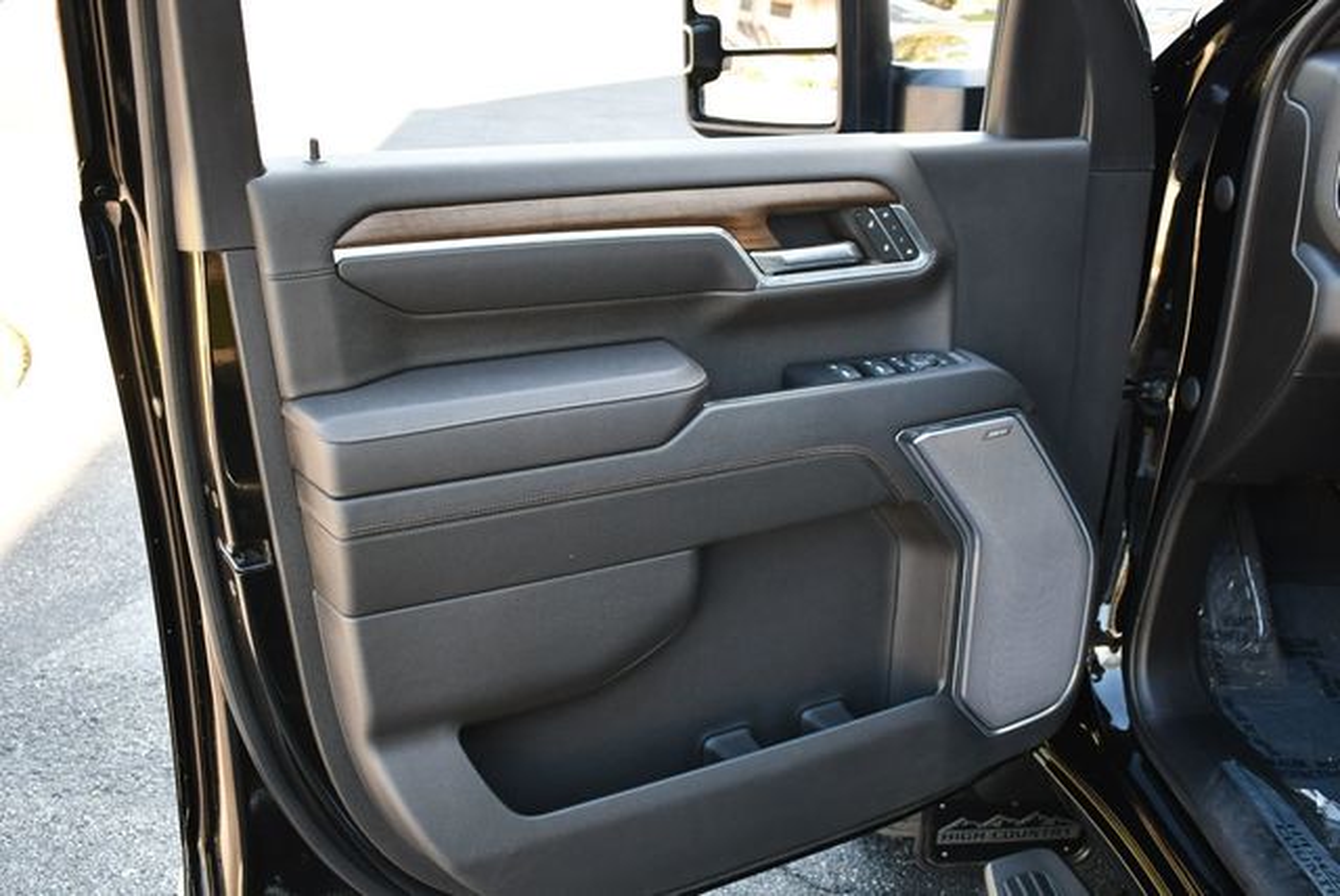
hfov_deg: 53.1
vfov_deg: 36.9
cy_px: 448
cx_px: 670
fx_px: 1341
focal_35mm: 36
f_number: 3.5
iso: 800
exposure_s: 1/250
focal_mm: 18
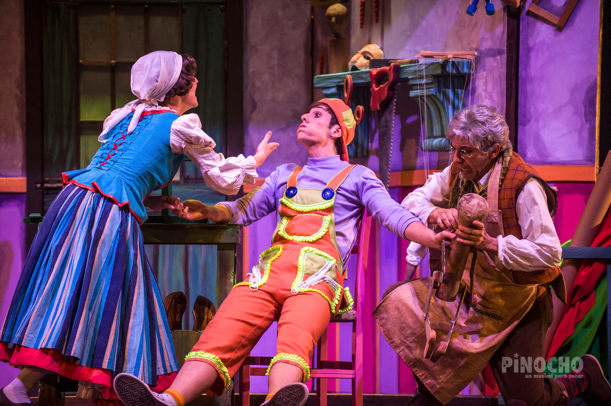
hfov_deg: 15.2
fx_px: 2290
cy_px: 203
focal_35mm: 135
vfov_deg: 10.1
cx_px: 306
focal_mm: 135
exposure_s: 1/500
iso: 1000
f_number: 2.8
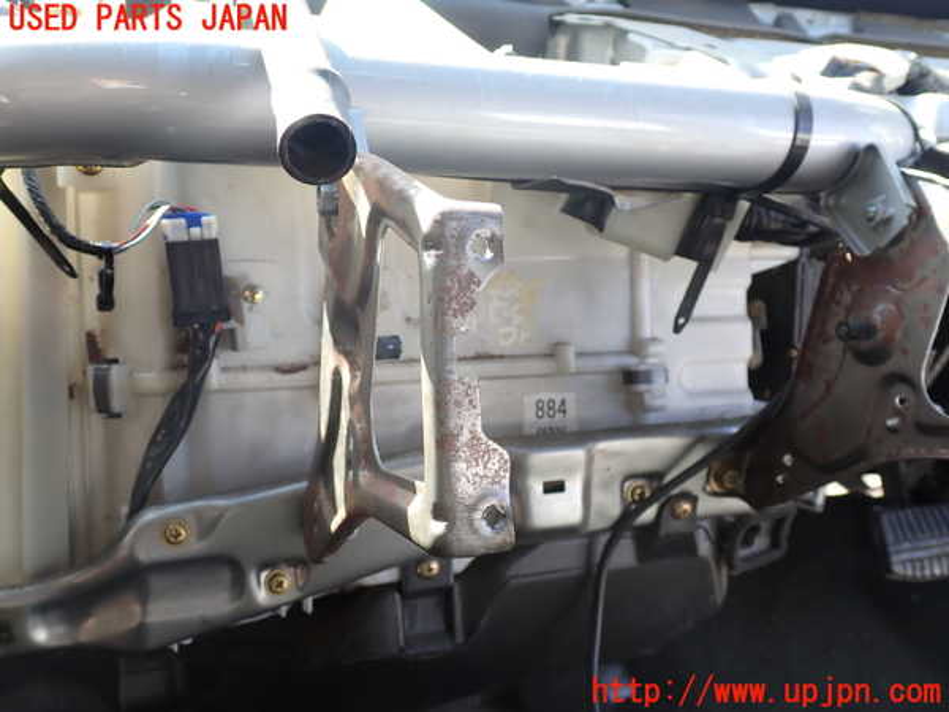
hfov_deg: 60.0
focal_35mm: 30
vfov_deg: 46.8
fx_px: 822
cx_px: 474
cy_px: 356
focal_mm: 5.4
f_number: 3.2
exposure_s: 1/80
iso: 100
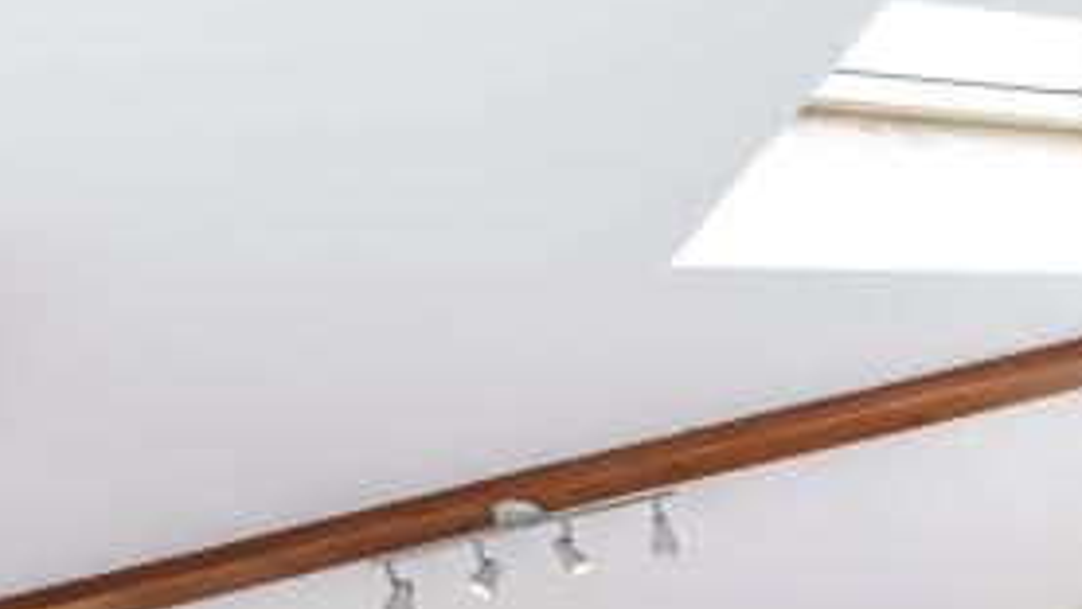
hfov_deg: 26.5
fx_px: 1665
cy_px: 1157
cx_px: 1609
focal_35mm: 58
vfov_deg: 16.6
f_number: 8
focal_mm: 10
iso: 640
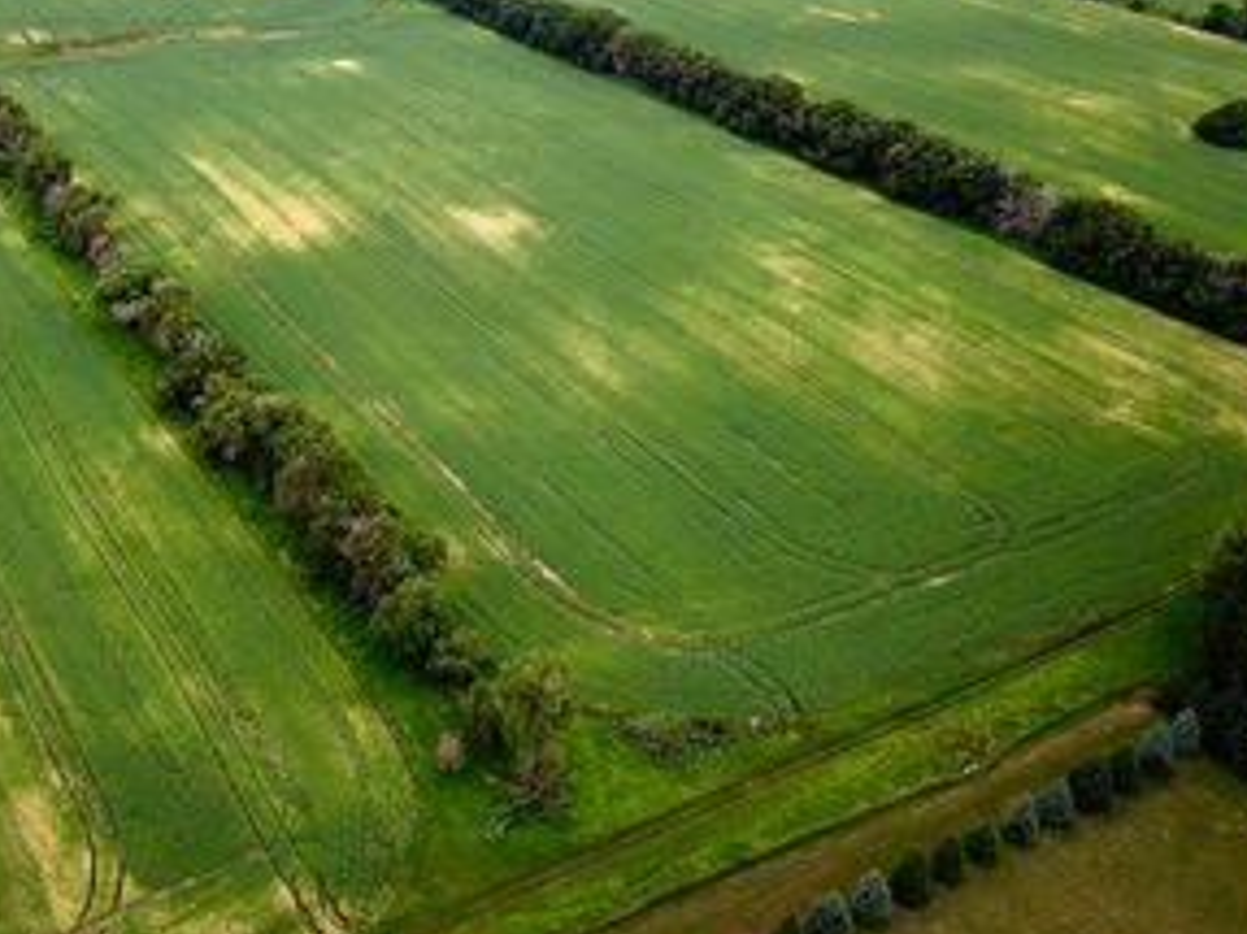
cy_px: 293
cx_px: 437
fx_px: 1404
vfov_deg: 36.3
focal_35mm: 39
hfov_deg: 47.3
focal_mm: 4.7
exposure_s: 1/538
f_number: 2.2
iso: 100
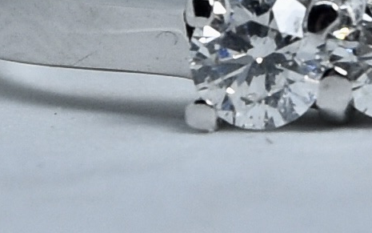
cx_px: 368
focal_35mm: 442
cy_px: -52
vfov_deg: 3.0
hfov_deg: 4.7
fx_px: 4487
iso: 200
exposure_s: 1/320
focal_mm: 105
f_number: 9
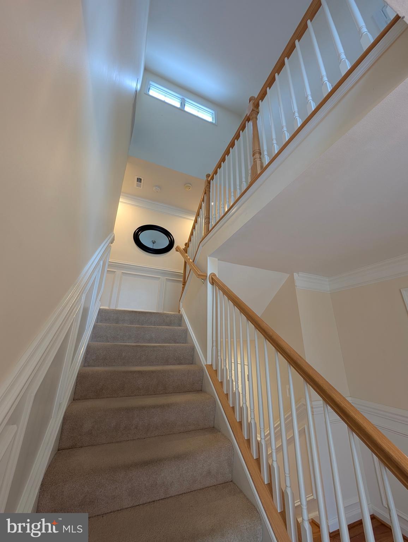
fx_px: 188
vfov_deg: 110.5
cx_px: 204
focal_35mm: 12
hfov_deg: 94.6
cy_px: 271
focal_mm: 2.02
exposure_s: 1/40
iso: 63
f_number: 1.7
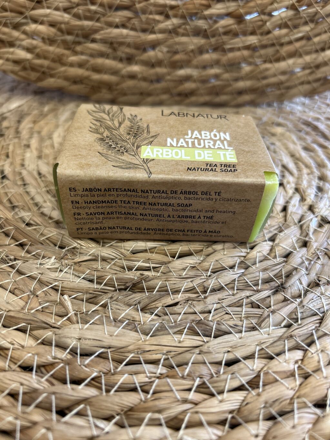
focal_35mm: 26
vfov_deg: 67.3
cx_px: 165
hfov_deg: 53.1
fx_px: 330
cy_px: 220
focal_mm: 5.7
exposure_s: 1/50
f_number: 1.5
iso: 100
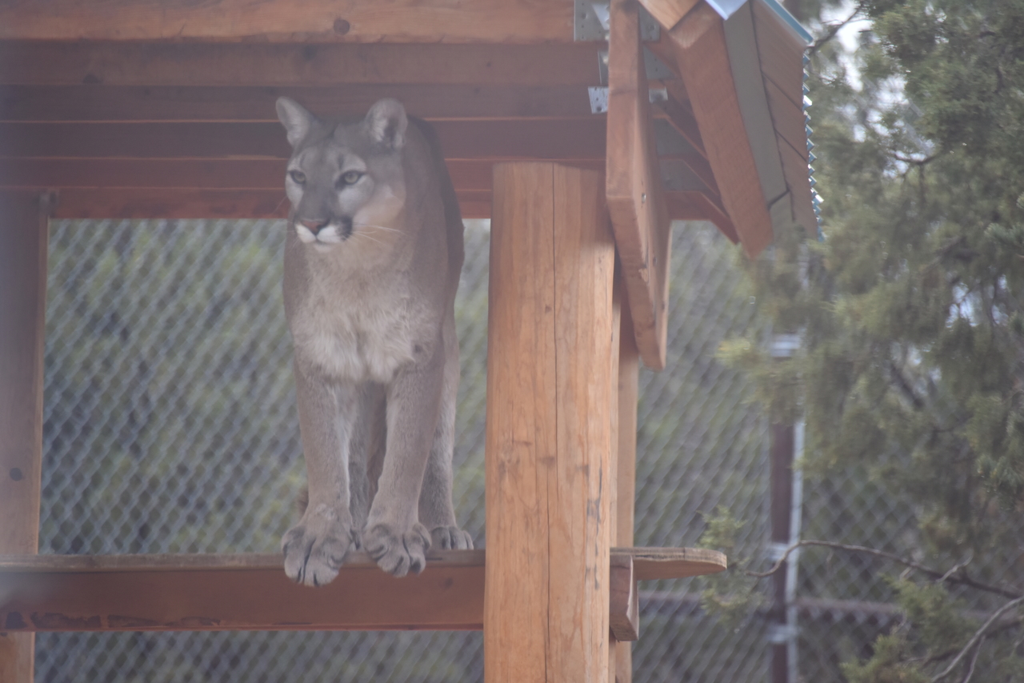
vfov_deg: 4.6
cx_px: 512
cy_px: 342
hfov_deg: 6.9
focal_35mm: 300
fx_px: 8535
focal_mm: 300
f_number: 5.6
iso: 1100
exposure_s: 1/640
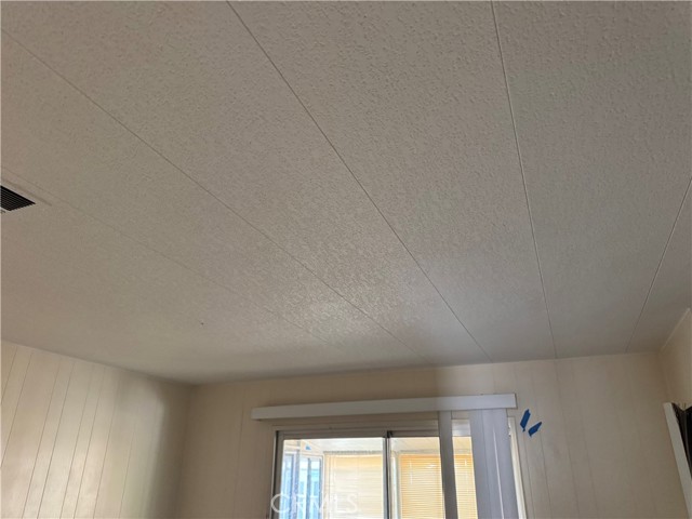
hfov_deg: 71.6
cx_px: 346
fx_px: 480
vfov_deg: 56.8
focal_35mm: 24
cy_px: 260
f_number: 1.78
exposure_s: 1/58
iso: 800
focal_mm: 6.76
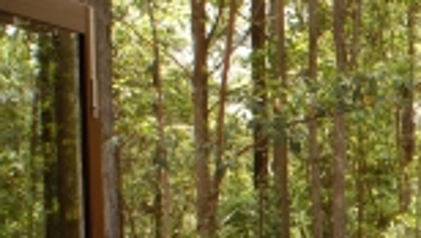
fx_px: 1140
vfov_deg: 11.6
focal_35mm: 102
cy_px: 295
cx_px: 656
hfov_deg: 18.3
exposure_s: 1/20
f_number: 13
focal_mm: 20
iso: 200
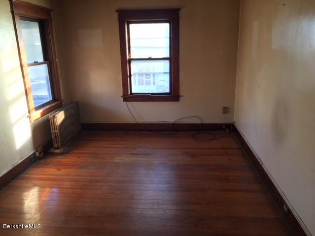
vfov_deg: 48.2
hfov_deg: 61.7
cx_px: 158
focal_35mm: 29
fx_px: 264
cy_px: 118
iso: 40
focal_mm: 4.15
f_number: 2.2
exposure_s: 1/30
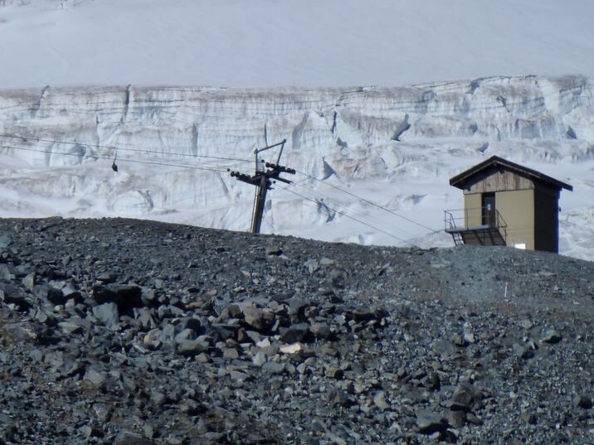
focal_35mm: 1117
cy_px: 147
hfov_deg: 1.8
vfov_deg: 1.3
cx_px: 302
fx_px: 19167
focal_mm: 129
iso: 125
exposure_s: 1/1300
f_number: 6.4
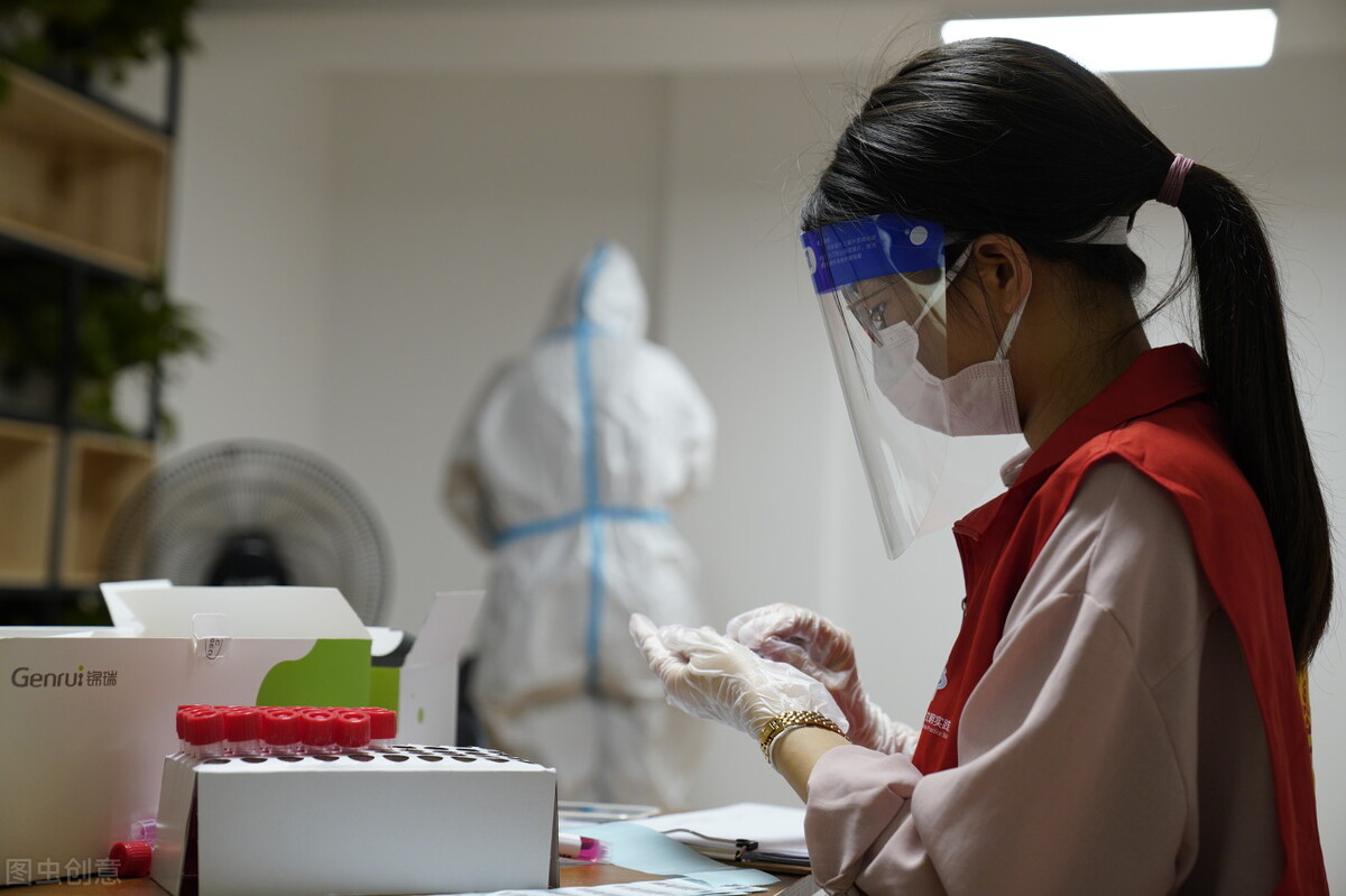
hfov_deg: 33.9
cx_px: 673
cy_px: 448
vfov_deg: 23.0
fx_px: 2205
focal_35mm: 59
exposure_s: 1/100
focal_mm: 59
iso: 800
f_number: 3.2
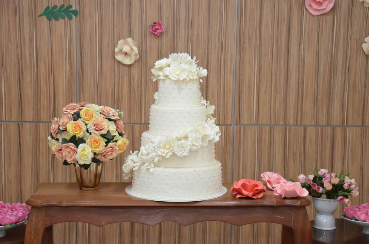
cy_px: 122
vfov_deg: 18.8
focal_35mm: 72
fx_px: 737
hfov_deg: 28.1
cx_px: 184
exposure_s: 1/60
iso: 3200
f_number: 4.8
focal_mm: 48
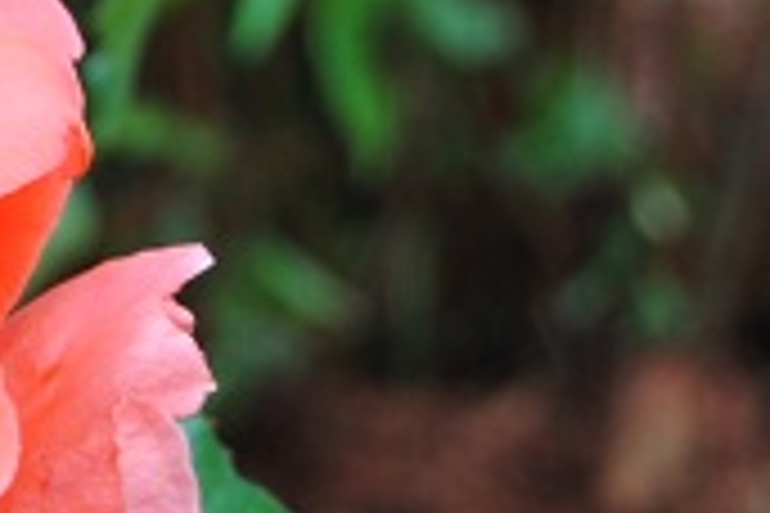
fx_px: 8263
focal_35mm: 386
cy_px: 533
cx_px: -401
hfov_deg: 5.3
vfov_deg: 3.6
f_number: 8
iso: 100
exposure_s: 1/20
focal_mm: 55
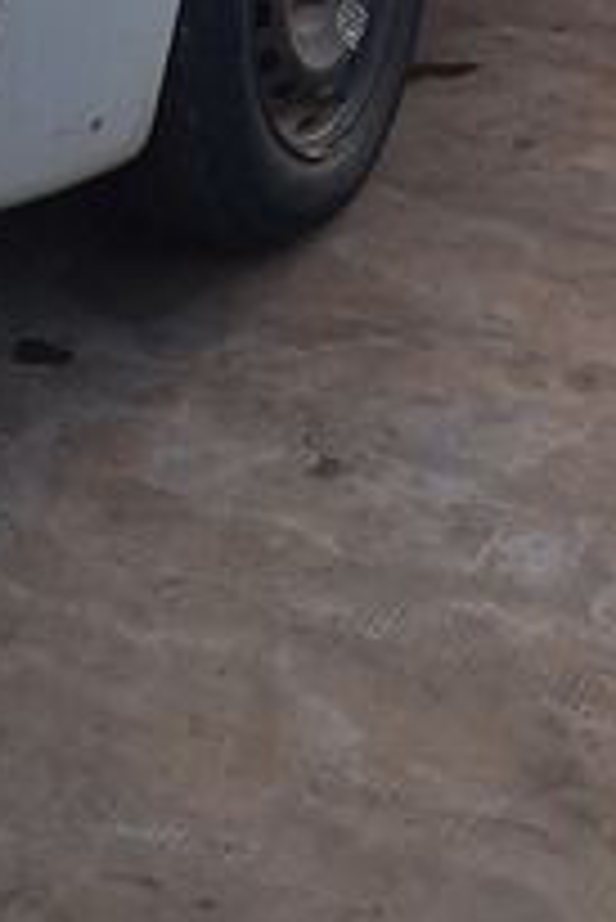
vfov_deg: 24.6
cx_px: -166
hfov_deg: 18.3
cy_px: -315
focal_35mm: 70
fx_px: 1794
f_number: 1.8
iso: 40
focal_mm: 5.54
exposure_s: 1/750
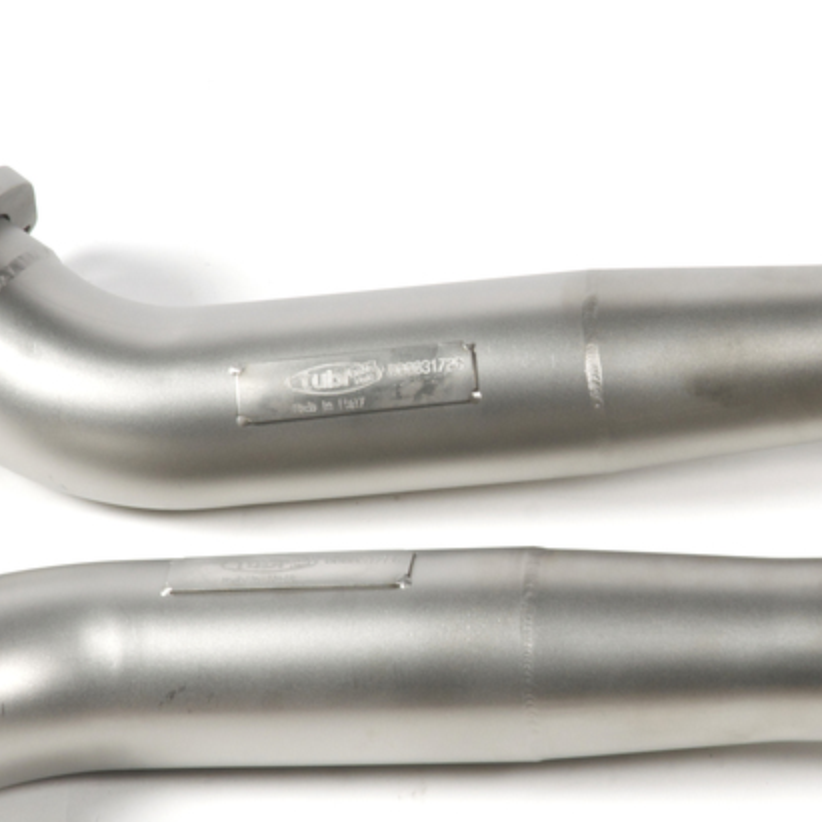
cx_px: 578
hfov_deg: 7.1
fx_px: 6582
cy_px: 375
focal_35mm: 245
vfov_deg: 7.1
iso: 200
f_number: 16
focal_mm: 72
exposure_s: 1/125
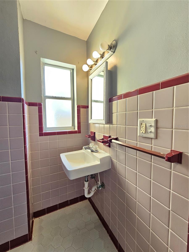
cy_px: 126
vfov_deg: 106.2
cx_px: 94
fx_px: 95
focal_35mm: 13
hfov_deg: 89.9
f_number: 2.2
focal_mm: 2.2
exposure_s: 1/60
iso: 250
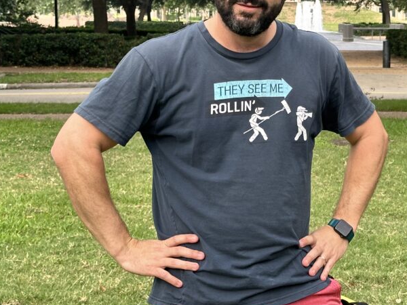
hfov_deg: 20.3
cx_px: 301
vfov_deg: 15.4
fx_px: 1129
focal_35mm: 96
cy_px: 98
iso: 64
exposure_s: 1/919
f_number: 1.78
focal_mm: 6.86
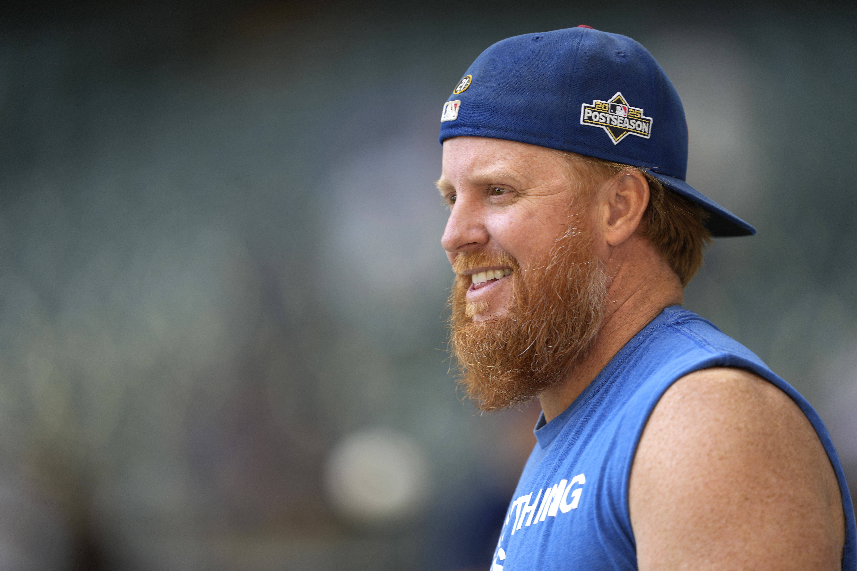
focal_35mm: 400
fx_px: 9521
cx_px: 428
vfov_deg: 3.4
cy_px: 286
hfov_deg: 5.2
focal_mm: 400
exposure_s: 1/500
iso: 200
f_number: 2.8
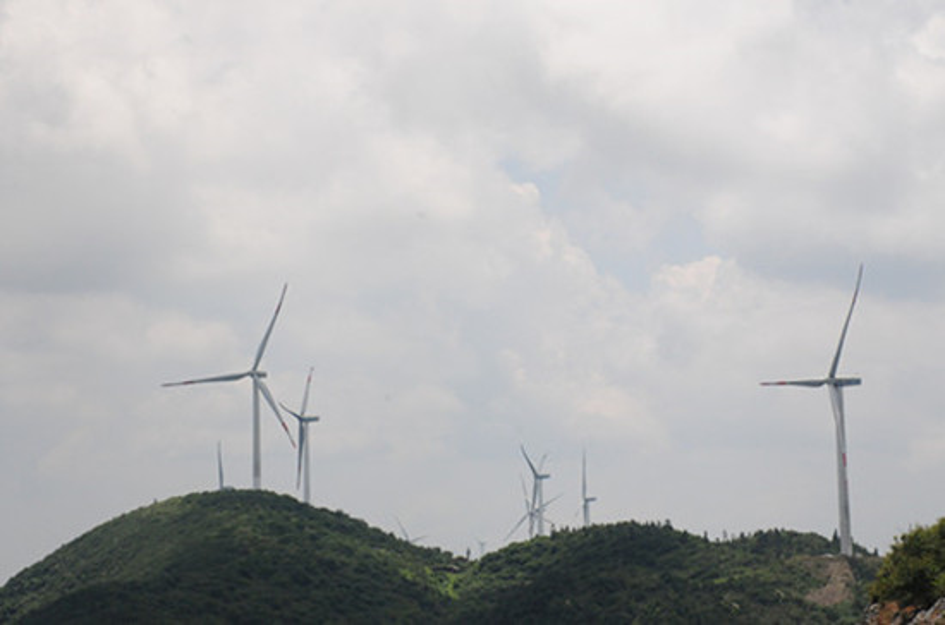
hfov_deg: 22.0
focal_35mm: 93
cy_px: 312
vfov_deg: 14.6
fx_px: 2436
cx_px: 472
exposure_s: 1/1000
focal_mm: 62
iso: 1000
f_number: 16
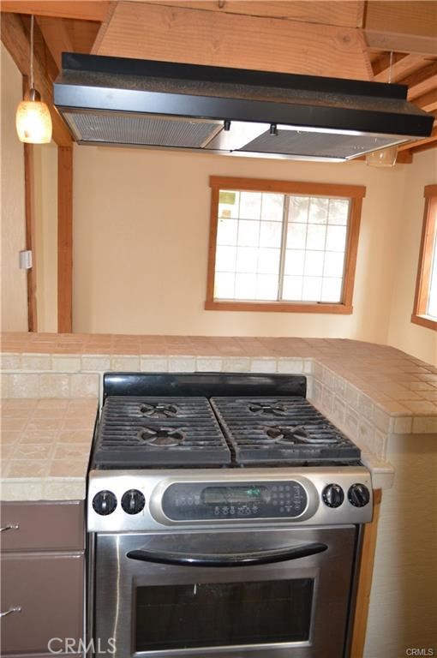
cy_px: 329
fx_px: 548
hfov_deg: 43.5
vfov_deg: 62.0
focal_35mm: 30
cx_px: 218
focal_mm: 20
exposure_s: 1/60
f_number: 3.8
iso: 450
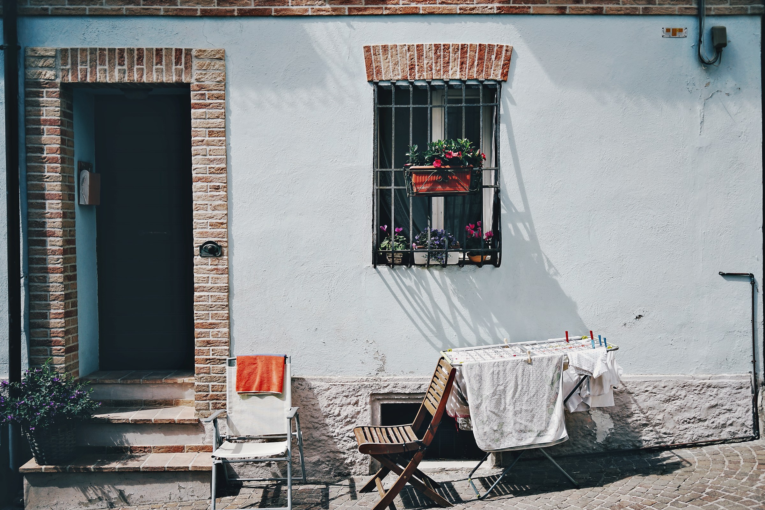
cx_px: 382
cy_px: 255
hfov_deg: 54.4
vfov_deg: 37.9
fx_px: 744
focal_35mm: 35
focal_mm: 35
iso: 80
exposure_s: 1/640
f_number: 2.8
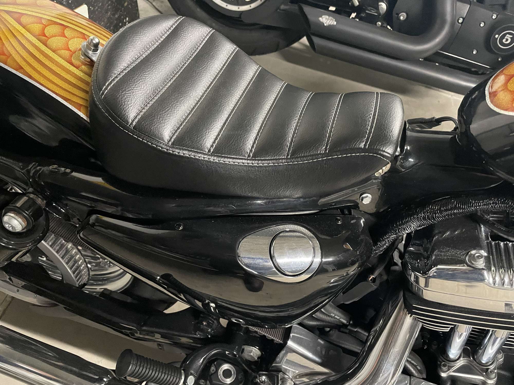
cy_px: 192
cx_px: 257
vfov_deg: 53.1
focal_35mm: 26
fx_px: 386
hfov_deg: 67.3
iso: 640
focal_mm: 4.2
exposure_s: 1/25
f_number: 1.6
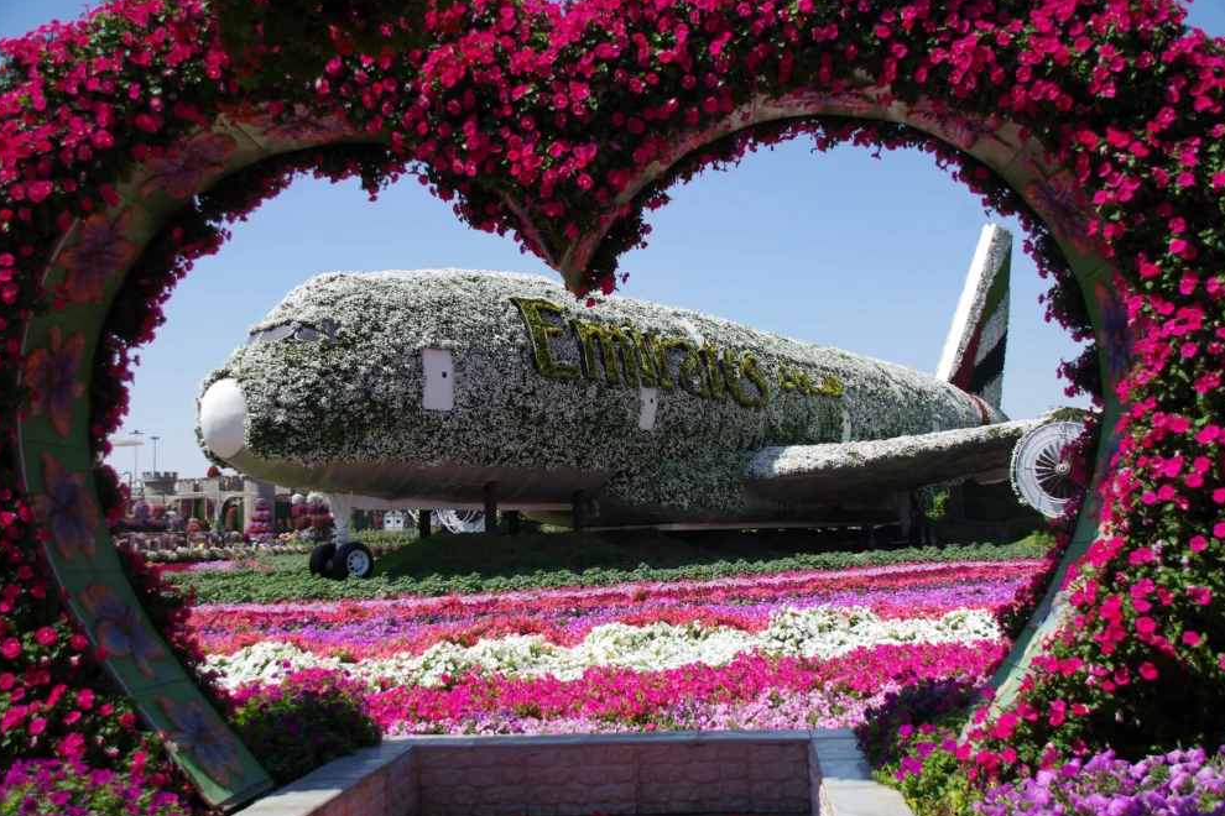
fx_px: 1089
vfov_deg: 41.1
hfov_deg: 58.7
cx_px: 620
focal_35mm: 32
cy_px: 412
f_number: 5
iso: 100
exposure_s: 1/200
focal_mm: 21
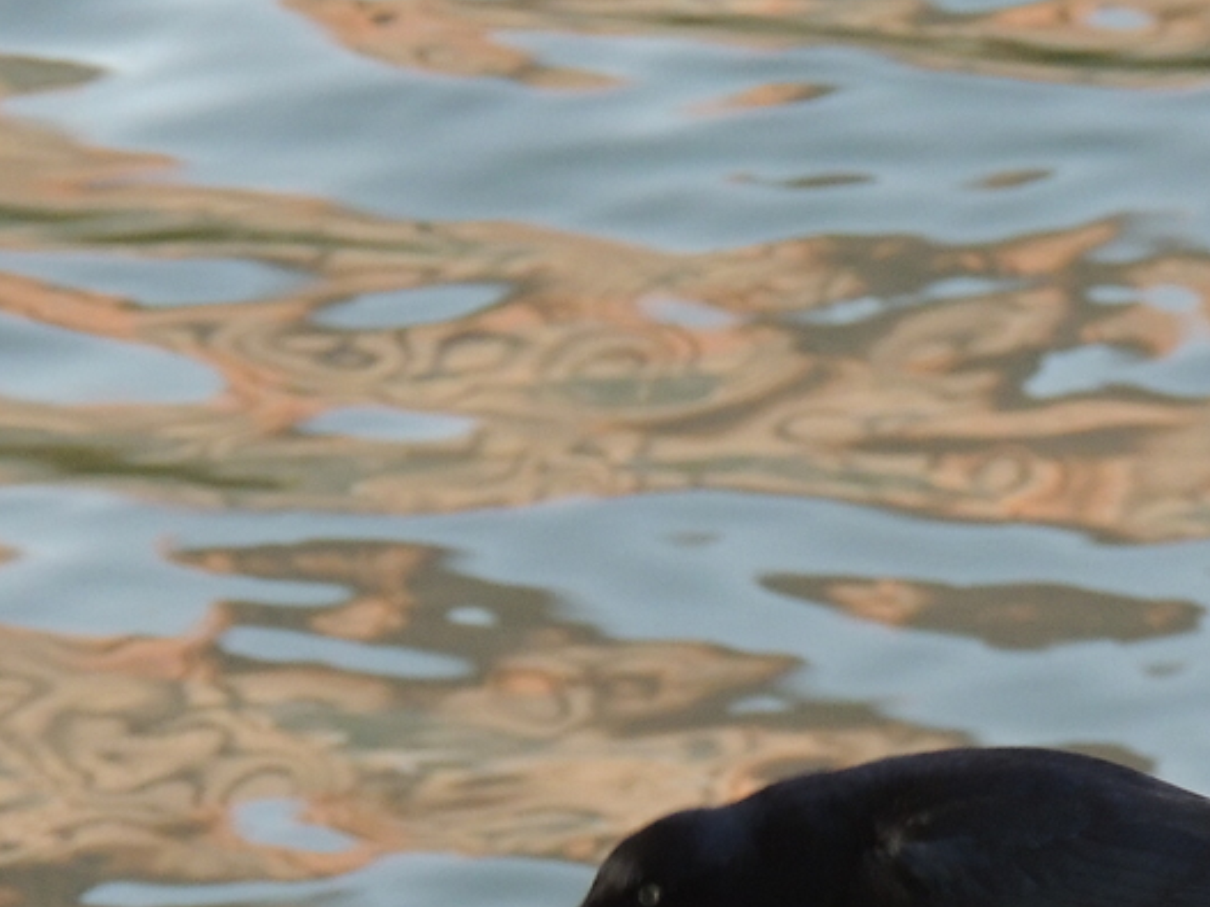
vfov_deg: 1.9
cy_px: 776
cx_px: 540
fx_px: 27608
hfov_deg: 2.5
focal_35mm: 790
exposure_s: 1/50
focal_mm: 57.9
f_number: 4.8
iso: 500
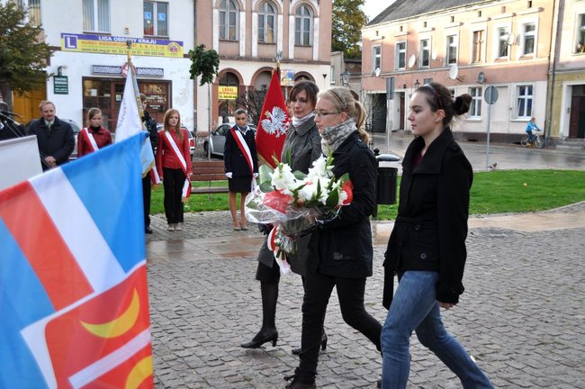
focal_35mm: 44
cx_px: 292
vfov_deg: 30.8
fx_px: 706
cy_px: 194
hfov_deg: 45.0
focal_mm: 29
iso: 250
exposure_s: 1/250
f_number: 4.2
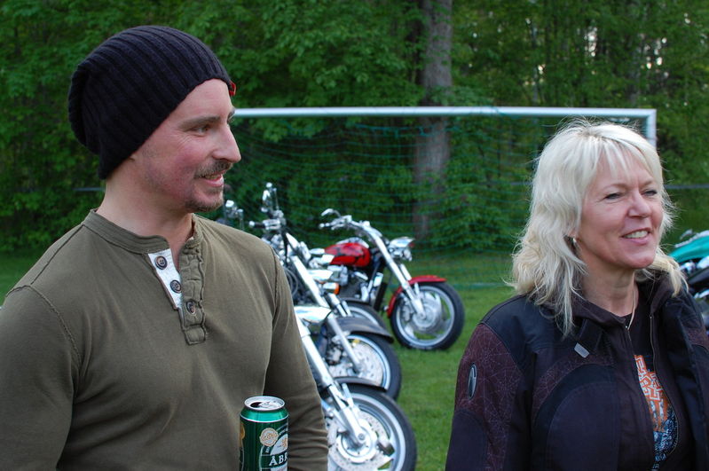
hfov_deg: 37.9
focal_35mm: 52
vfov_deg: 25.7
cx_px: 354
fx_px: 1033
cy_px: 236
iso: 400
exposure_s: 1/125
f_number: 5.6
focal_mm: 35
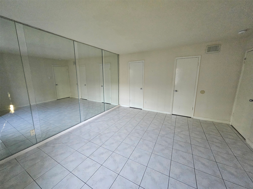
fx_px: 95
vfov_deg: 89.9
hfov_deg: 106.2
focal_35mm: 13
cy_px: 94
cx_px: 126
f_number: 2.2
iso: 640
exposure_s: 1/101
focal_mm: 1.74
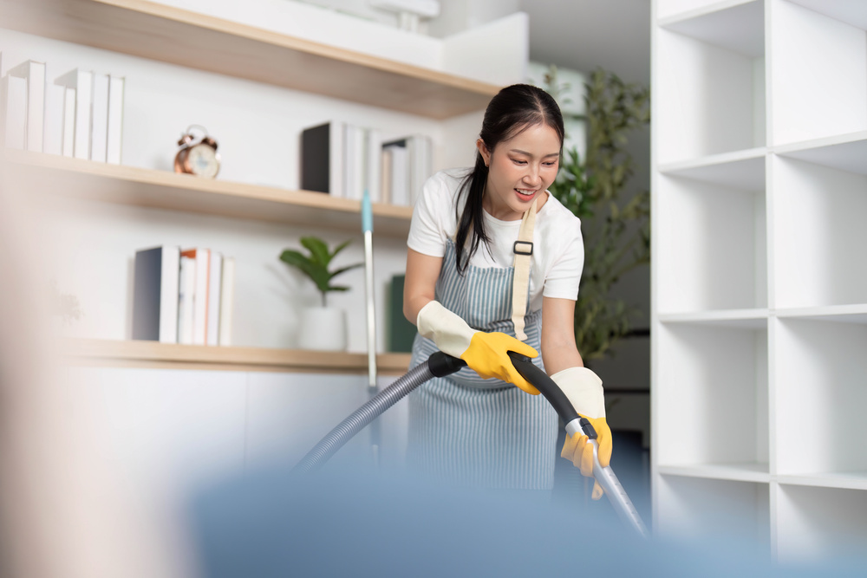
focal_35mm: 50
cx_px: 434
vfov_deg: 27.0
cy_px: 289
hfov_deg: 39.6
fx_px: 1204
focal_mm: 50
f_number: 1.2
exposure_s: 1/250
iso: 200
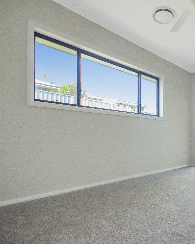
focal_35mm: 22
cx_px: 174
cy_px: 125
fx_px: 159
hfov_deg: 55.2
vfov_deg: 75.0
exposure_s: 1/800
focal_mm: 10
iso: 4000
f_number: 5.6
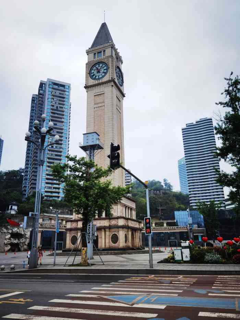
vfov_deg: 65.3
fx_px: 250
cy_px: 160
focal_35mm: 27
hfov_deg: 51.4
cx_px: 120
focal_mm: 6.71
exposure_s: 1/3333
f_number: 1.9
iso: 50
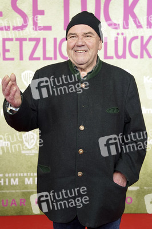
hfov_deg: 21.9
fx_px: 393
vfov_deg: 32.4
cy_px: 114
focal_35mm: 62
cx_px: 76
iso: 1000
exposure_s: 1/250
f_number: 4.5
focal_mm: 62
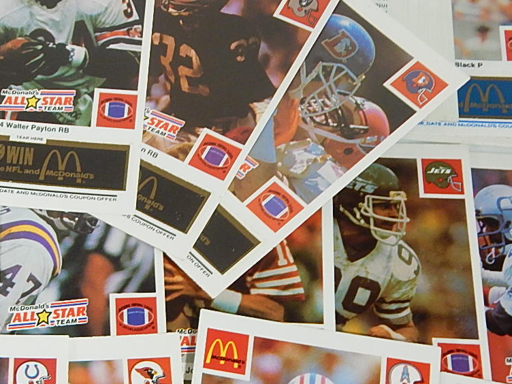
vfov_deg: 22.1
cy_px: 267
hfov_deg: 28.3
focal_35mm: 66
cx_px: 57
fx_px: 976
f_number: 3.2
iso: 220
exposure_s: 1/30
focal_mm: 5.6
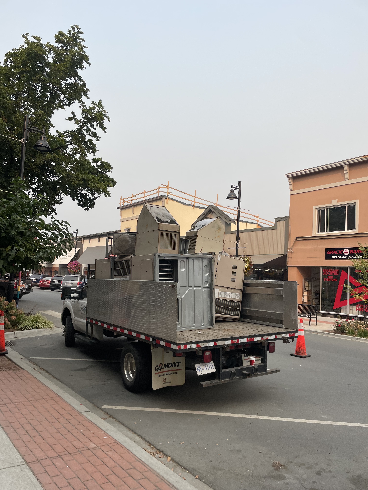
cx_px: 184
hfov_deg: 53.1
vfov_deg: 67.3
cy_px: 245
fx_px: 369
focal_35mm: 26
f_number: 1.6
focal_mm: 4.2
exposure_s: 1/1984
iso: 32
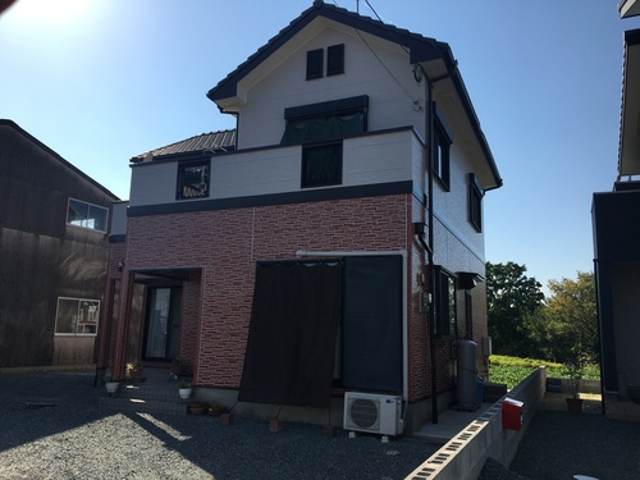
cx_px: 320
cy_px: 240
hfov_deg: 61.7
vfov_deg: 48.2
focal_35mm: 29
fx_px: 536
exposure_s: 1/1923
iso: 25
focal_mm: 4.15
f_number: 2.2
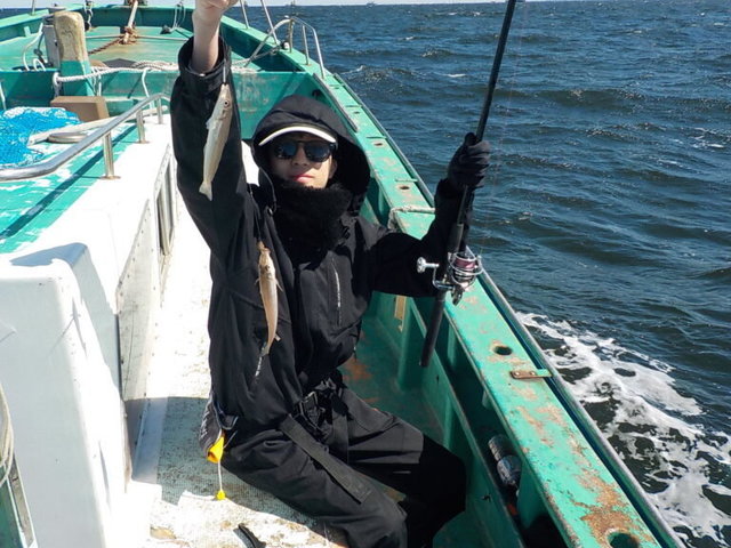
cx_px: 366
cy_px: 274
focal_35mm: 30
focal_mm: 4.1
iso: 125
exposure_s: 1/1250
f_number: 3.3
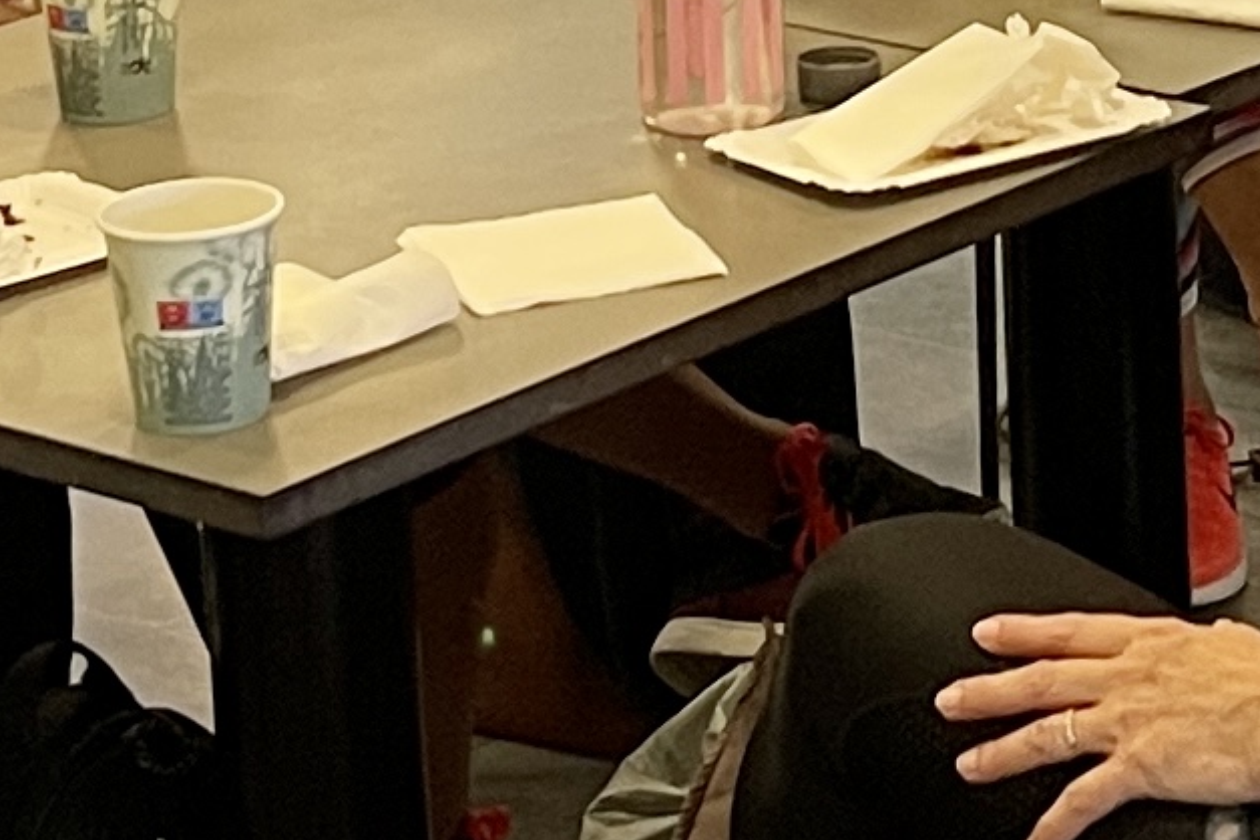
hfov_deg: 11.8
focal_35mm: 174
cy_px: -567
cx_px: 1059
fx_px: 6090
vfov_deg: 7.7
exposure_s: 1/50
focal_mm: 5.1
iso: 250
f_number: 1.6
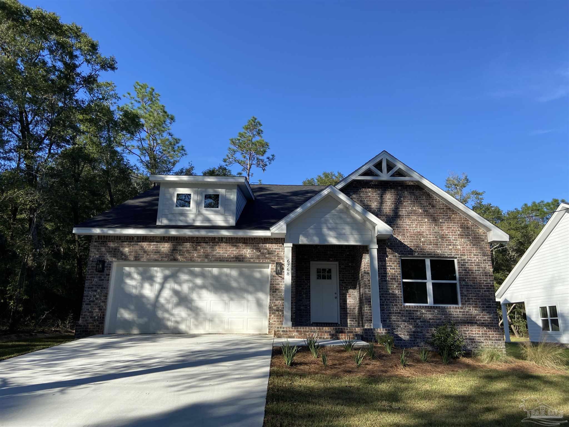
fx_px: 427
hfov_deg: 67.3
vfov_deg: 53.1
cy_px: 214
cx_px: 284
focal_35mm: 26
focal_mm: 4.25
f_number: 1.8
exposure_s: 1/1653
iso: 32
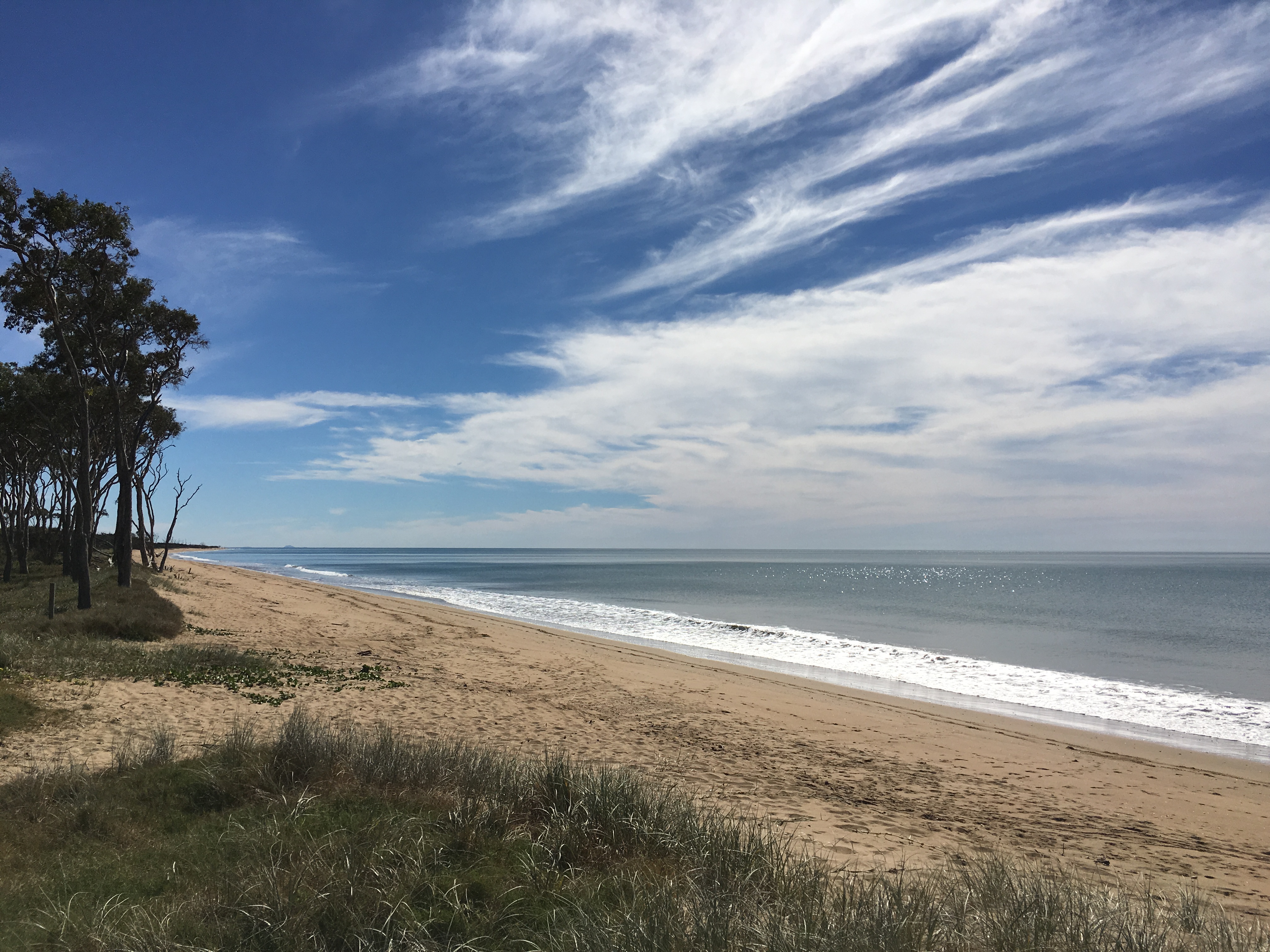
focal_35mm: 29
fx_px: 1064
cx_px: 635
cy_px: 476
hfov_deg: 61.7
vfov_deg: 48.2
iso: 25
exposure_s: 1/5128
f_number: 2.2
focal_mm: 4.15
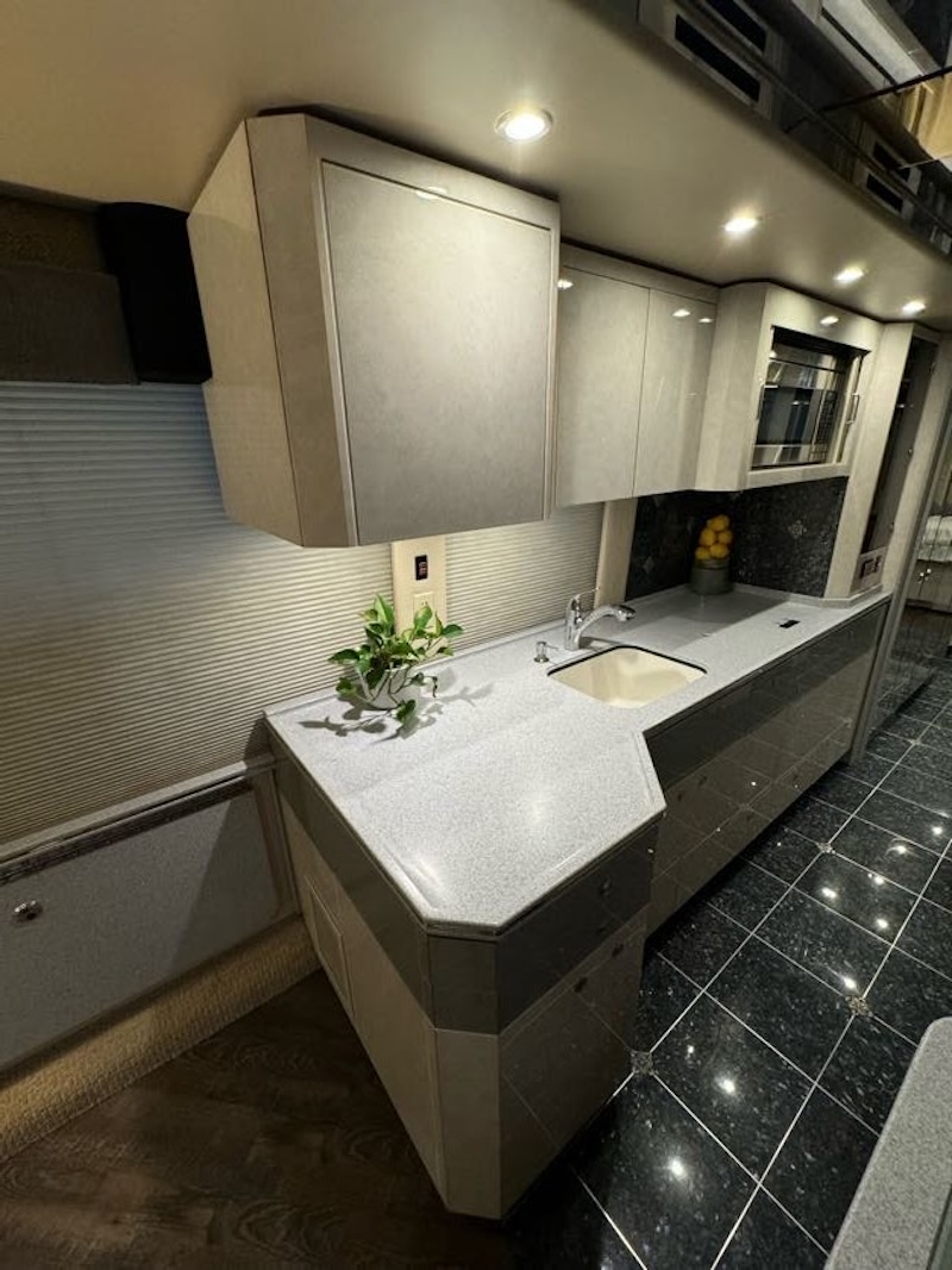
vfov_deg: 102.1
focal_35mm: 14
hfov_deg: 85.7
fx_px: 513
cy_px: 635
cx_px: 476
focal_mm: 2.22
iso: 250
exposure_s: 1/60
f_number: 2.2
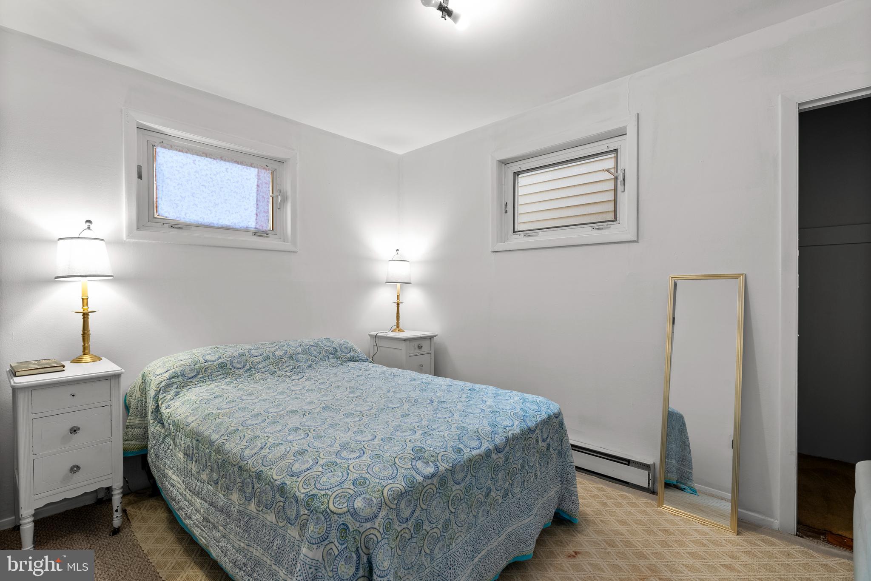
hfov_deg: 96.7
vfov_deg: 73.8
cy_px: 290
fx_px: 387
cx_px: 436
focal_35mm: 16
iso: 100
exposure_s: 1/1.25
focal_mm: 16
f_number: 8
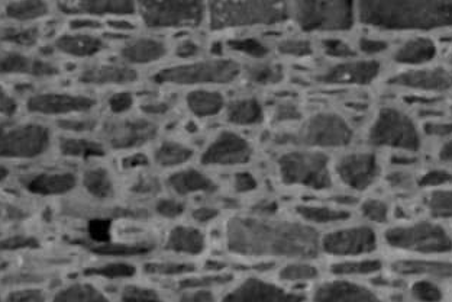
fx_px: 19321
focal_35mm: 1539
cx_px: -559
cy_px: -294
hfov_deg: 1.3
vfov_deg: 0.9
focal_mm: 300
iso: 200
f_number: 13
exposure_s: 1/640
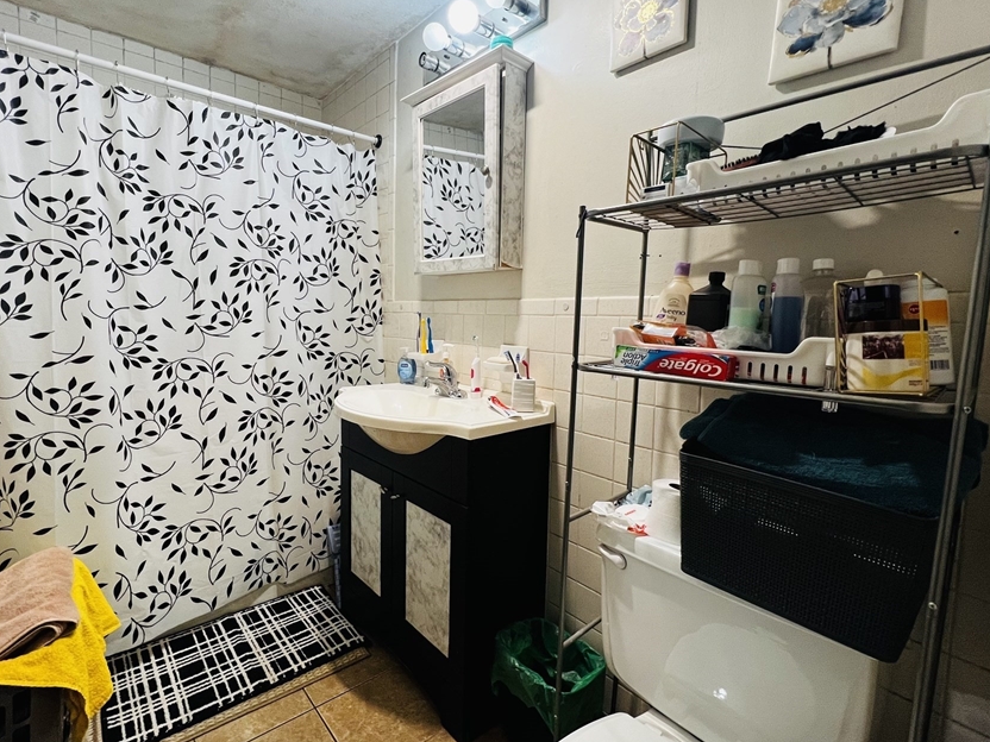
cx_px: 480
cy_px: 357
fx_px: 458
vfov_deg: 78.1
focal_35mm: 16
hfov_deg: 94.5
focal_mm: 1.57
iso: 160
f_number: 1.8
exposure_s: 1/60
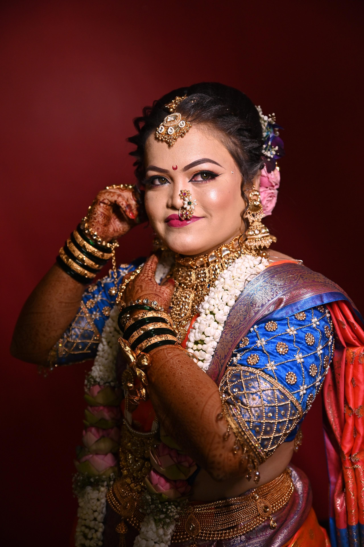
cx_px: 182
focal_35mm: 50
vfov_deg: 39.6
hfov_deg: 27.0
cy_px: 274
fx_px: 759
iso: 800
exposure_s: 1/200
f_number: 2.8
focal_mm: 50
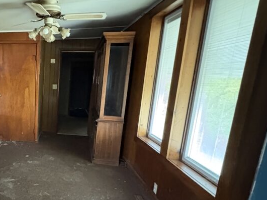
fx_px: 208
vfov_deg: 50.9
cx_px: 27
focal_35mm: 27
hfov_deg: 56.5
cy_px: 123
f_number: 2.2
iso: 2000
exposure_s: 1/28
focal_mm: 2.22
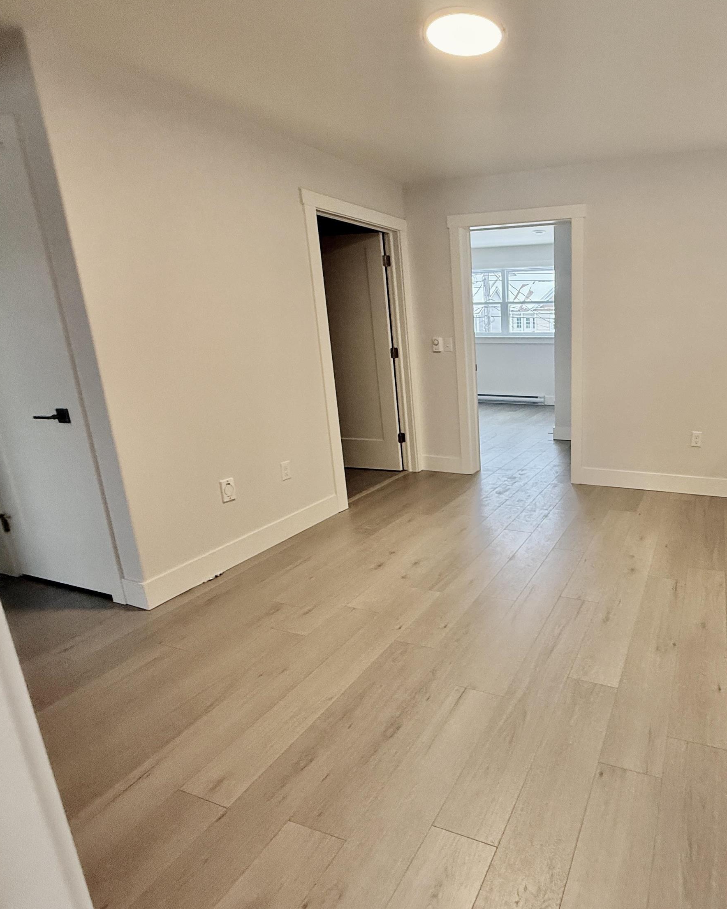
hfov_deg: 66.0
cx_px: 554
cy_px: 443
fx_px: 511
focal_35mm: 19
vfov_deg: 83.3
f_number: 2.2
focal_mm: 2.22
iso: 250
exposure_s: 1/120
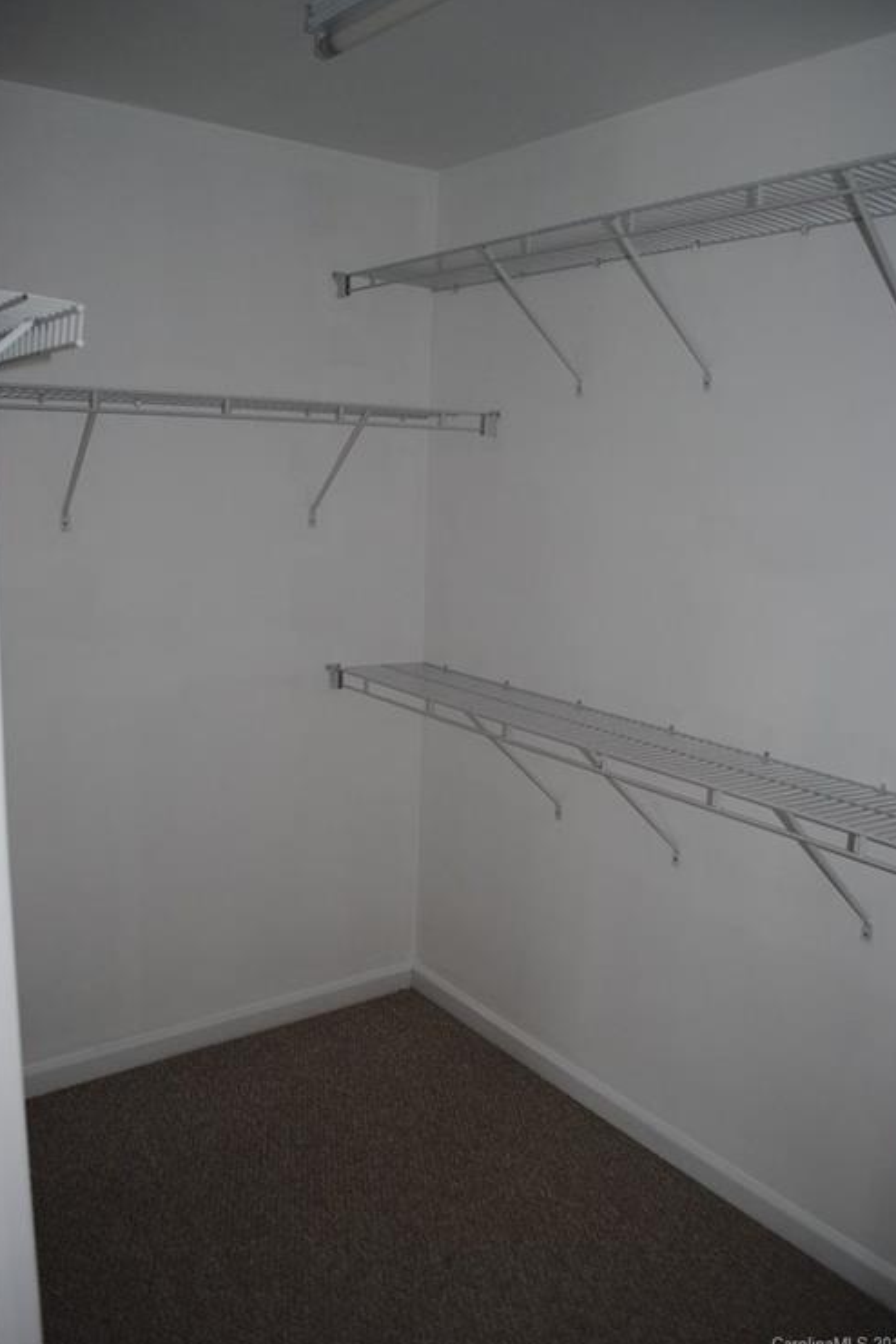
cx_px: 454
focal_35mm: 28
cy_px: 660
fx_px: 1045
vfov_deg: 65.5
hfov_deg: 46.4
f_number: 3.5
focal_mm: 18
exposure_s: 1/60
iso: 200
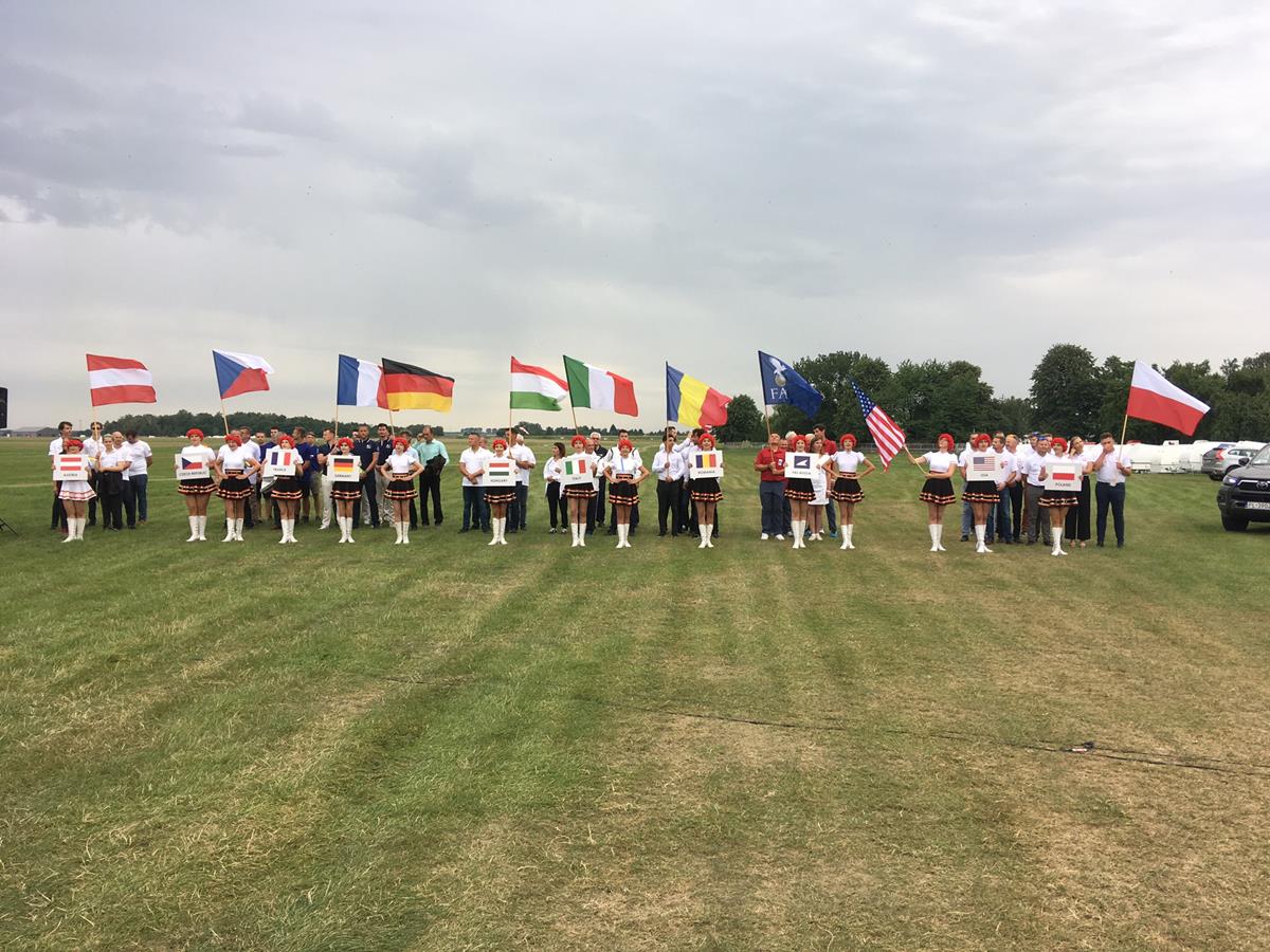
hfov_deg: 61.7
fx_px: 1064
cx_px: 635
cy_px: 476
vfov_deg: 48.2
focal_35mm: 29
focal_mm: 4.15
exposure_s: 1/117
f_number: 2.2
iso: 25
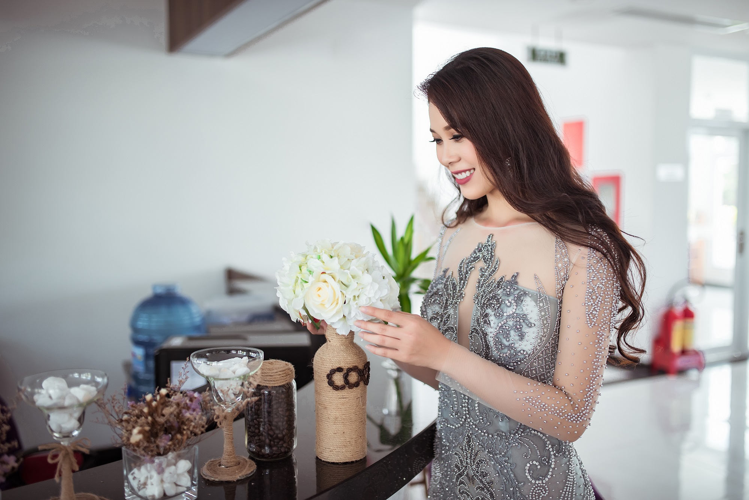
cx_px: 374
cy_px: 250
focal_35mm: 35
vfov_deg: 37.9
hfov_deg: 54.4
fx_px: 728
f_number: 1.4
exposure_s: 1/640
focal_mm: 35
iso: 400
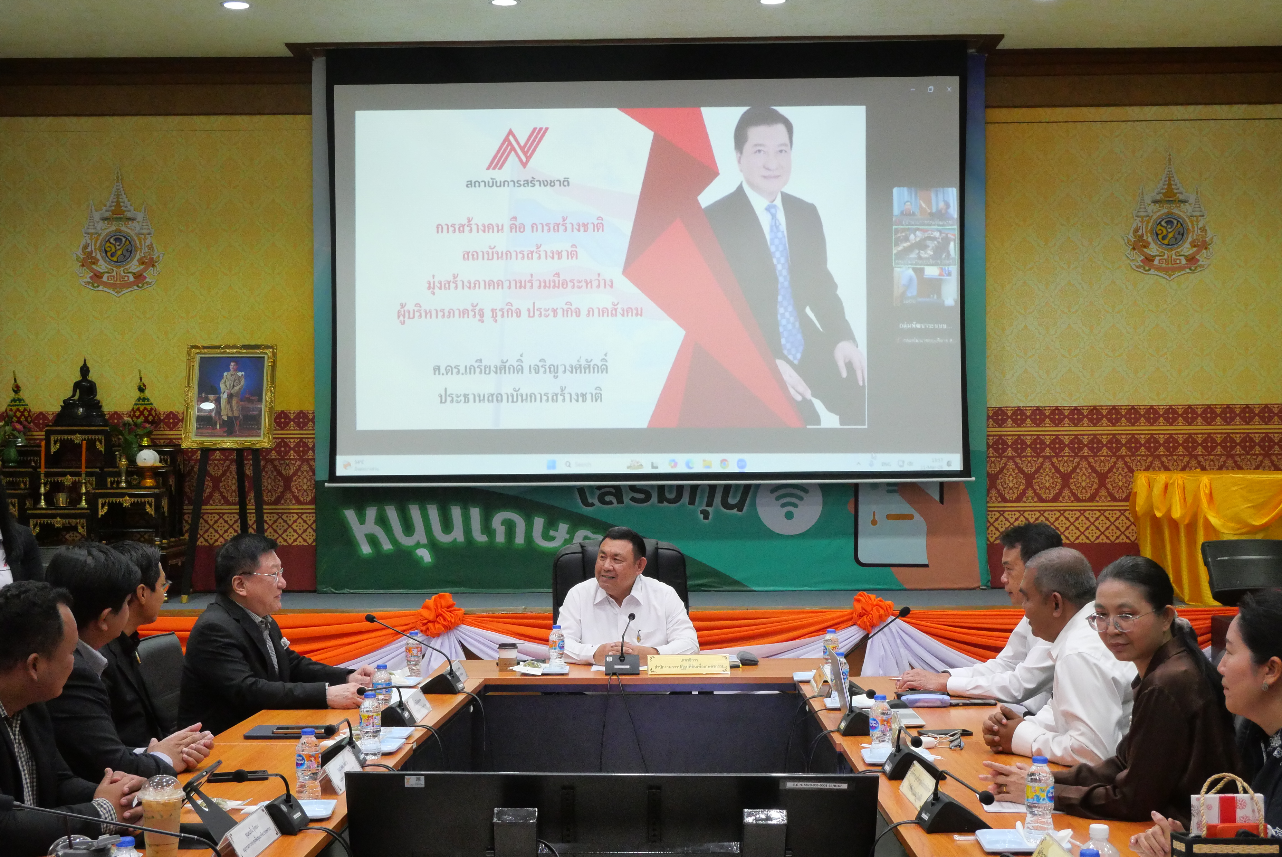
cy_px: 428
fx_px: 1817
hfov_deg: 38.9
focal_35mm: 51
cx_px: 641
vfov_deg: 26.5
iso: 3200
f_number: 8
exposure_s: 1/50
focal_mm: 25
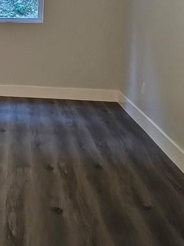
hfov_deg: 21.0
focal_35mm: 63
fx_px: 447
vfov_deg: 30.1
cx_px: -59
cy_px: 55
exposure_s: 1/120
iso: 1000
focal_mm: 6.3
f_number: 1.7
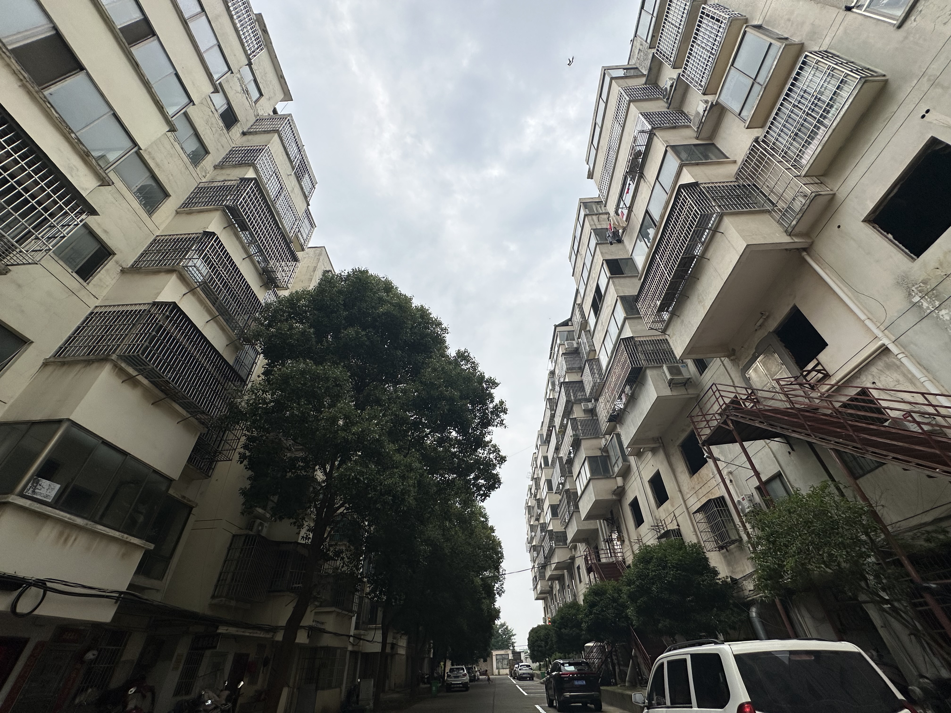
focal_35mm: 14
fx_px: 385
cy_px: 356
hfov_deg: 102.1
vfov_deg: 85.7
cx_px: 476
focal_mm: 2.22
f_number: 2.2
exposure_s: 1/2747
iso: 50
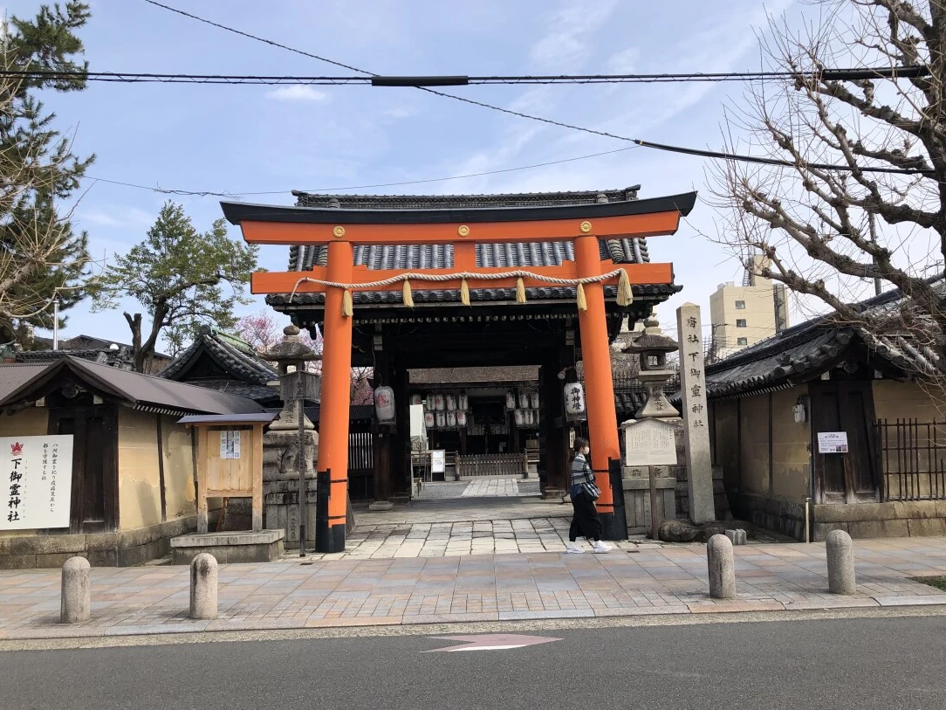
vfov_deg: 45.4
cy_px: 365
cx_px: 507
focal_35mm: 31
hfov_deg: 58.3
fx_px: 847
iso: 20
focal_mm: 4
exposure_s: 1/1453
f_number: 1.8
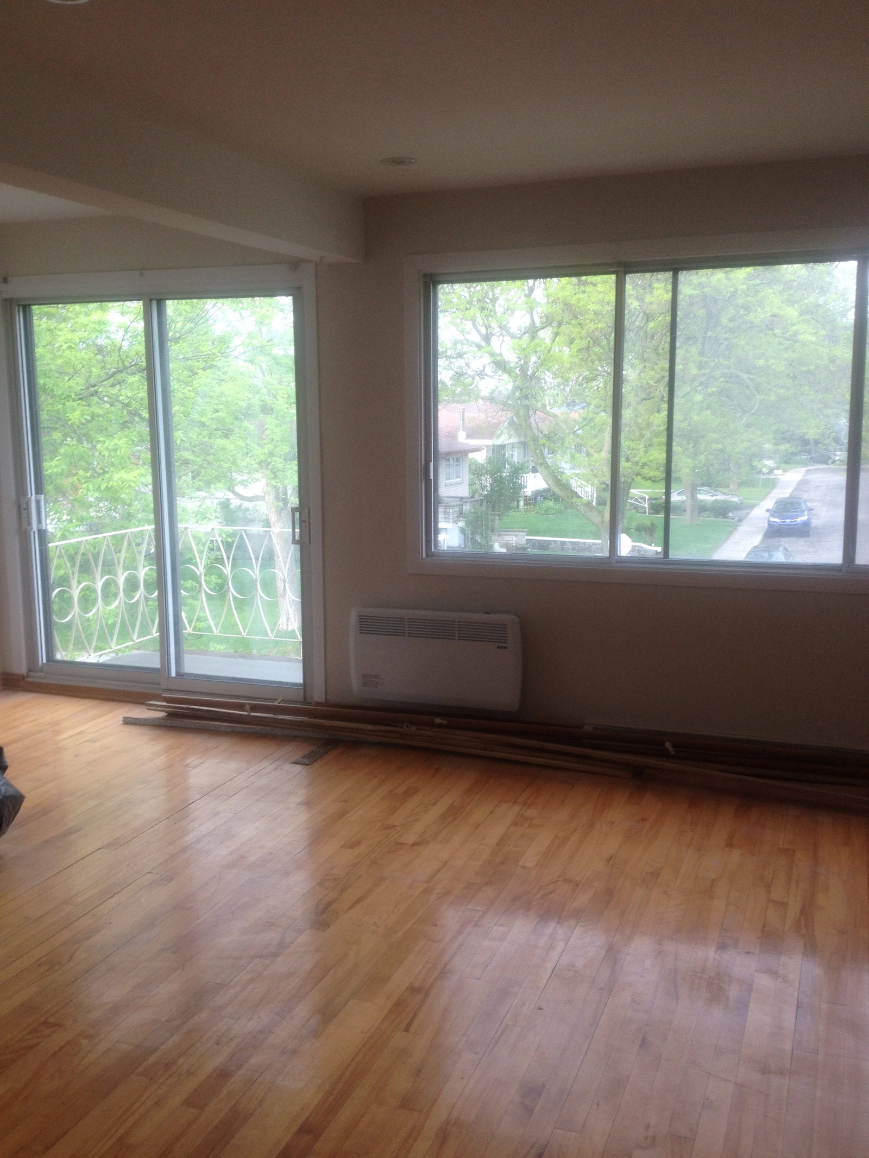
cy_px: 579
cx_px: 434
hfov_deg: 40.7
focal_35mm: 35
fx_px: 1171
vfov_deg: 52.6
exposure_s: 1/60
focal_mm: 4.28
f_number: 2.4
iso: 64
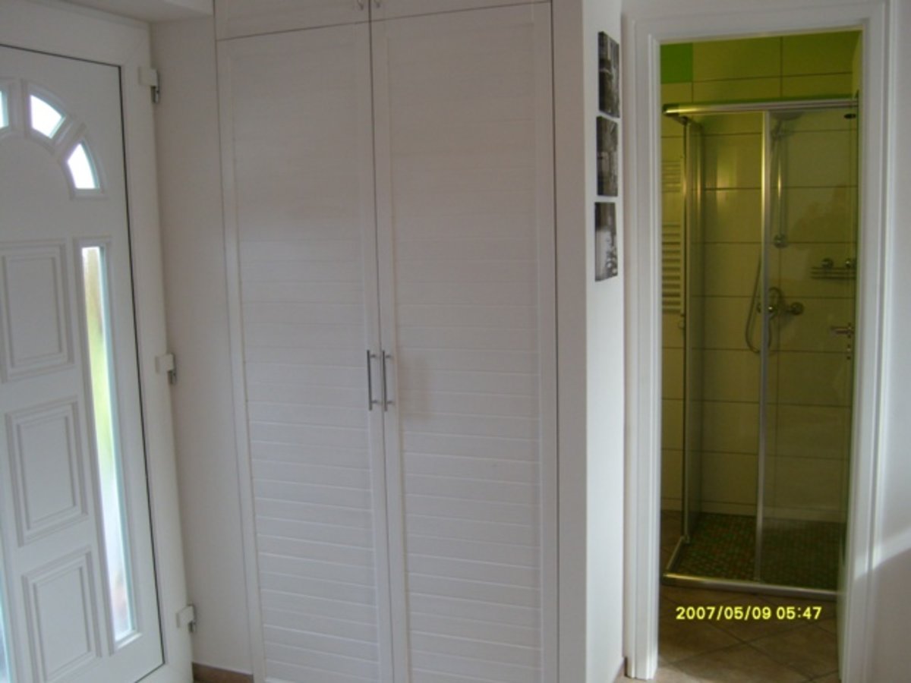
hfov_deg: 52.6
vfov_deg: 40.7
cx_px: 456
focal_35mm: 35
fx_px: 921
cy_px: 342
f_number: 2.8
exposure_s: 1/45
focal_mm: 5.8
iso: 100
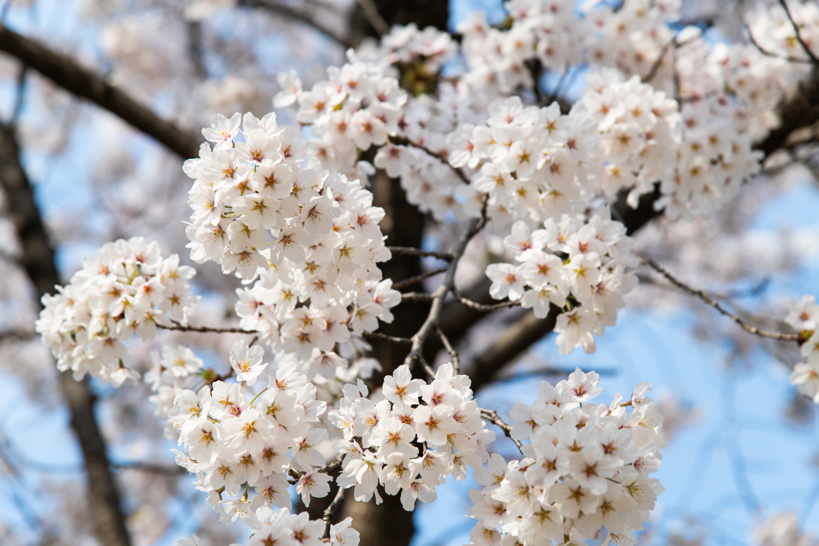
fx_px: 2730
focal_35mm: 120
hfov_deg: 17.1
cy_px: 273
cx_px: 410
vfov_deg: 11.4
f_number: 5.6
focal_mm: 120
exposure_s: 1/800
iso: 64
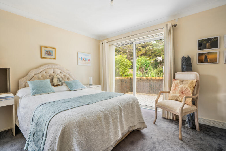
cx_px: 113
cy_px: 76
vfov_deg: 73.8
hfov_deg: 96.7
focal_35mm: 16
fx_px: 100
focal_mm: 16
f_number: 11
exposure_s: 1/3.33
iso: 200
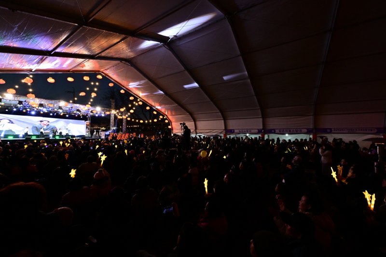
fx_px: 150
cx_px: 193
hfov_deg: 104.3
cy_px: 128
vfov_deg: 81.2
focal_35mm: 14
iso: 5000
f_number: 8
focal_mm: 14
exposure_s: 1/100
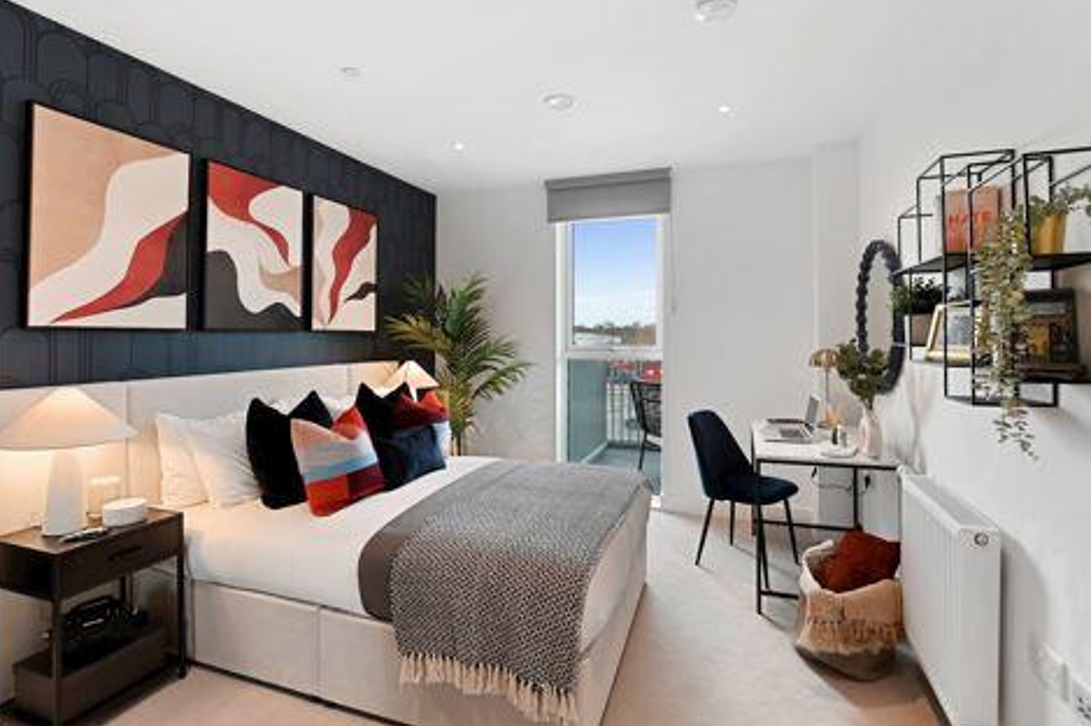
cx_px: 537
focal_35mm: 16
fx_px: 485
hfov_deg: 96.8
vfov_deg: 73.6
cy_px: 341
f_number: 5.6
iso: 320
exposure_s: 1/2.5
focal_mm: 10
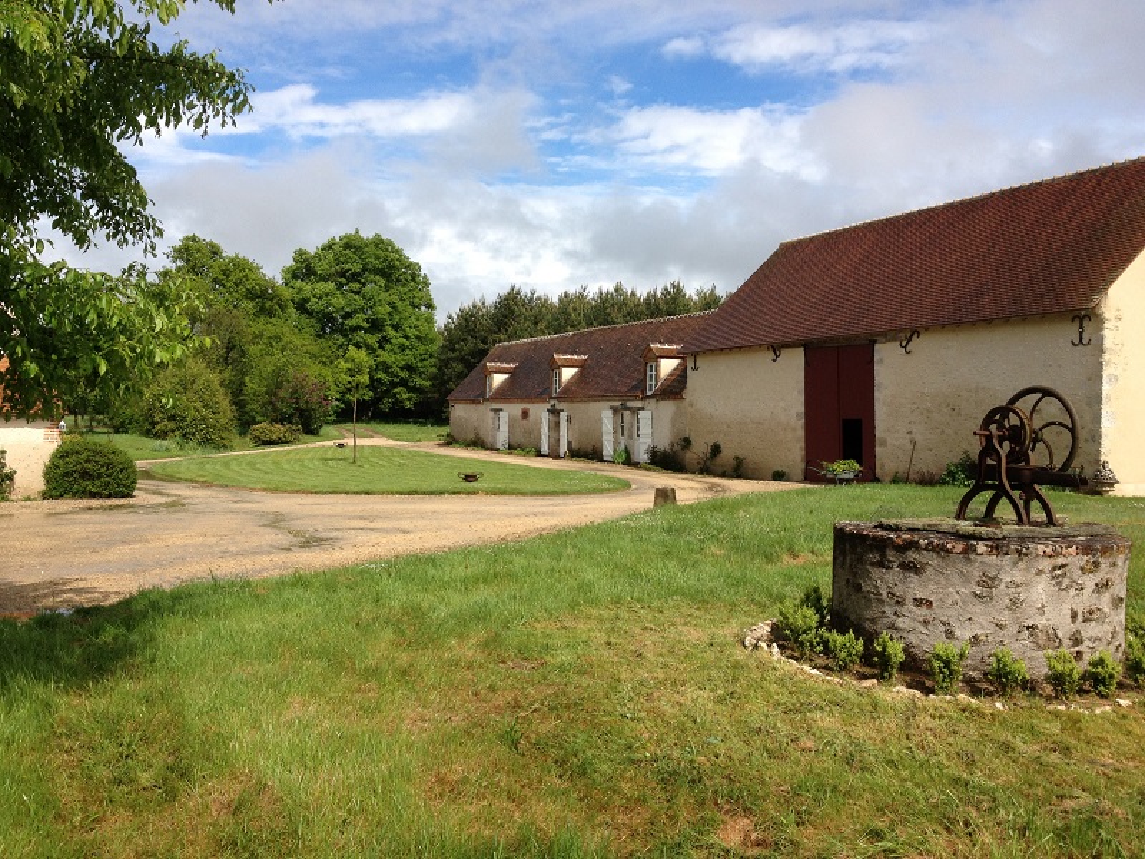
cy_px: 430
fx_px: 1158
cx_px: 572
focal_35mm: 35
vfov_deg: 40.7
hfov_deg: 52.6
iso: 50
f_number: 2.4
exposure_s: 1/2123
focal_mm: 4.28
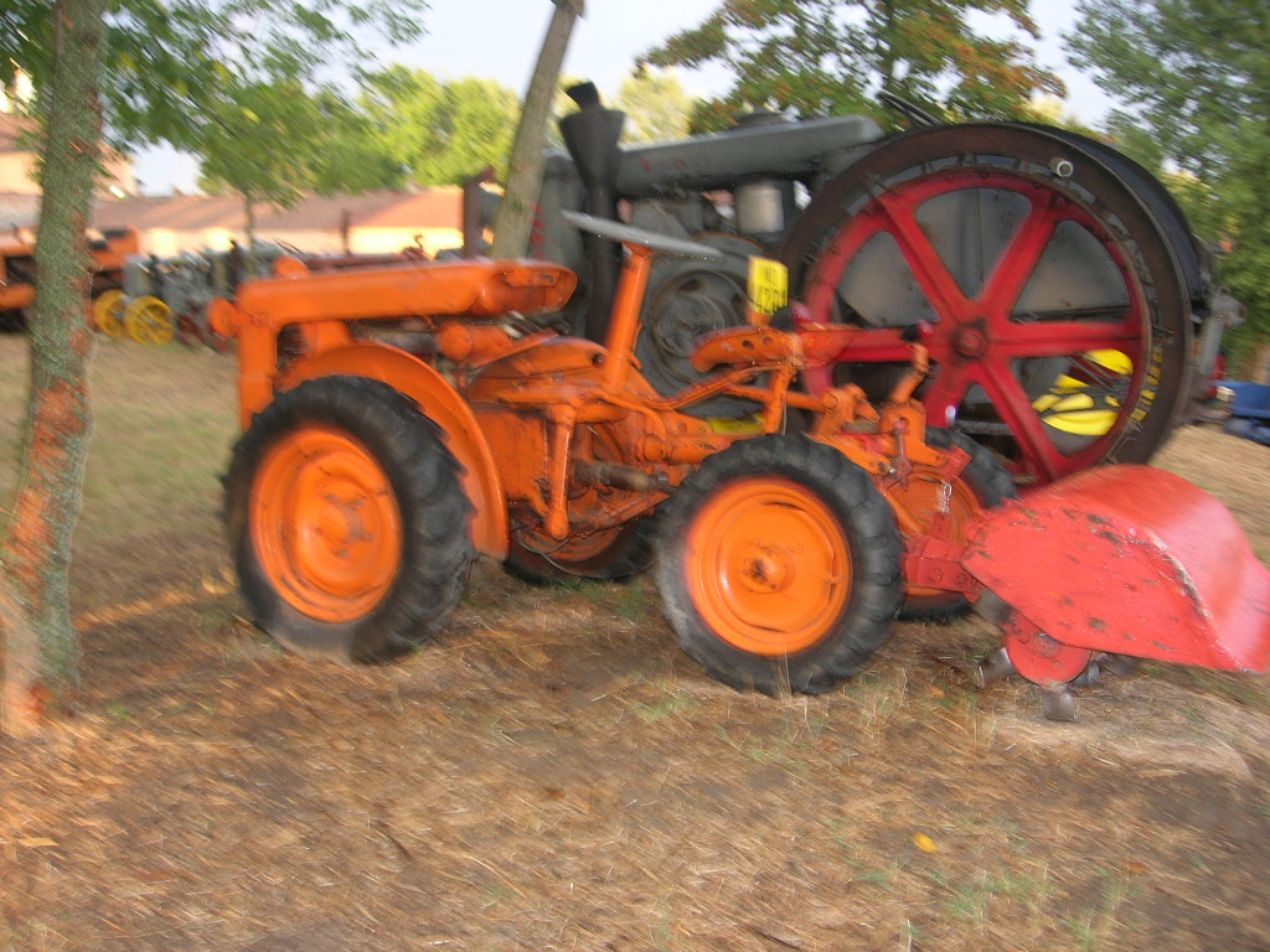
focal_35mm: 38
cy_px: 476
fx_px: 1394
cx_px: 635
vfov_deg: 37.7
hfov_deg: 49.0
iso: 64
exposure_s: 1/30
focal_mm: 7.8
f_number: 2.8
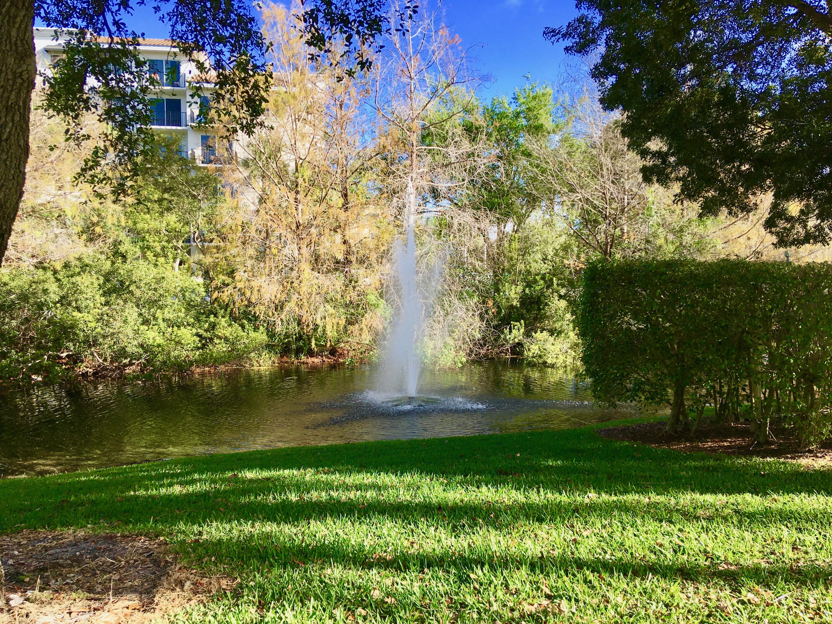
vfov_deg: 48.2
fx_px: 697
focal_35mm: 29
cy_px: 312
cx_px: 416
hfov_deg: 61.7
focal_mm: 4.15
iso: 25
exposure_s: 1/478
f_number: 2.2
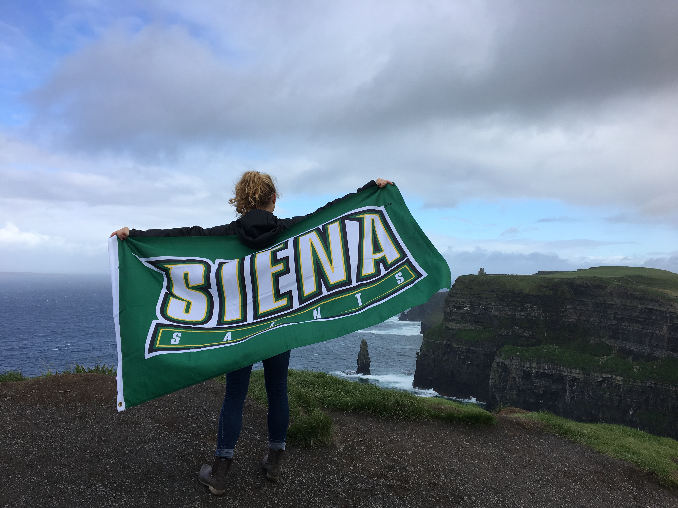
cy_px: 254
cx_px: 339
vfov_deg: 48.2
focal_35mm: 29
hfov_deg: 61.7
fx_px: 568
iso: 25
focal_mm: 4.15
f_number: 2.2
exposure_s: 1/1115
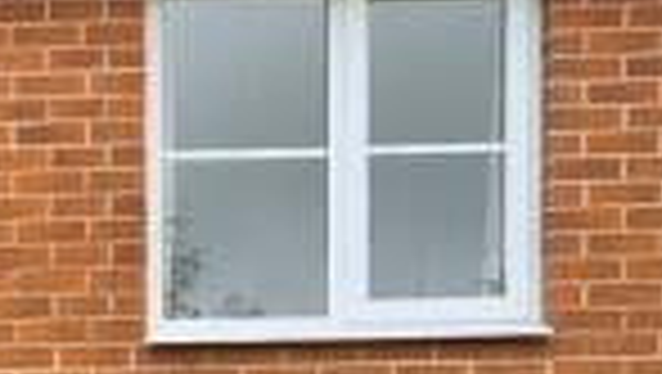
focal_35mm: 174
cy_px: 856
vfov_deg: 6.7
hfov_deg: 11.8
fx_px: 3057
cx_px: -347
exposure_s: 1/319
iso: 25
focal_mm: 5.4
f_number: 1.8
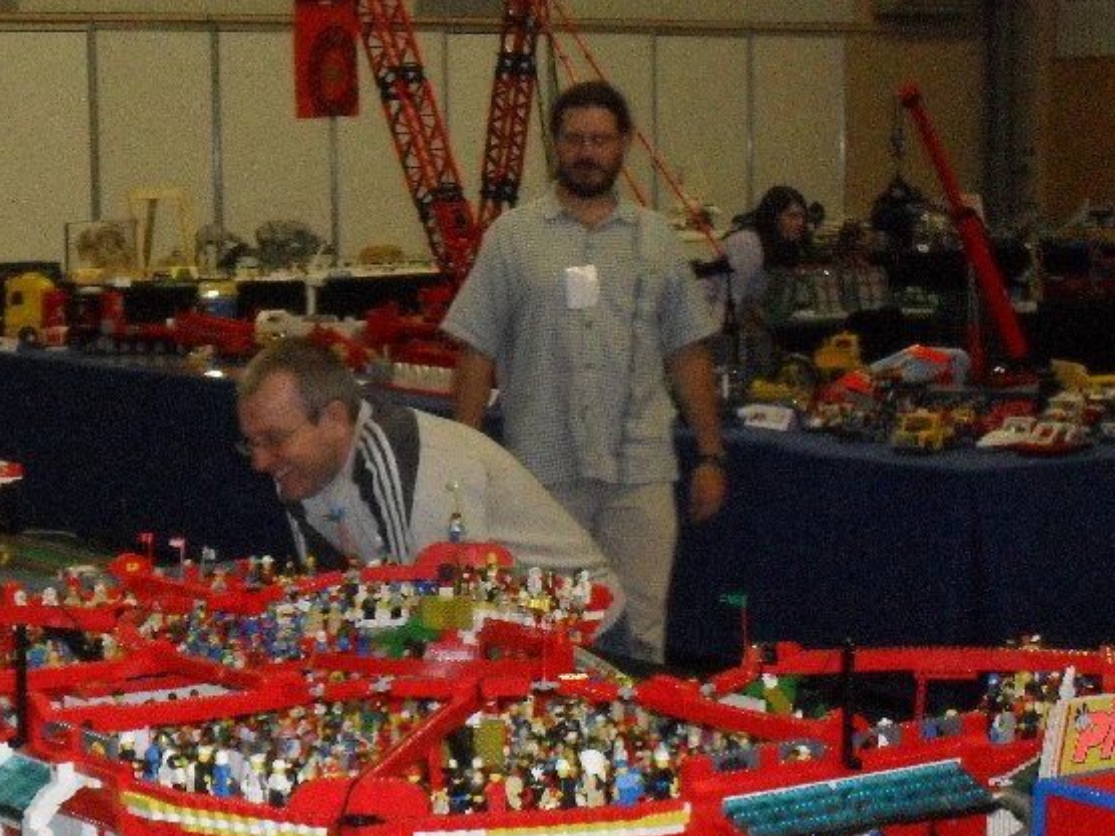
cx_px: 451
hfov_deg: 20.6
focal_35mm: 95
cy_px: 567
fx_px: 3060
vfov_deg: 15.5
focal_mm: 11.7
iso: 400
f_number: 4.6
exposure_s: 1/60
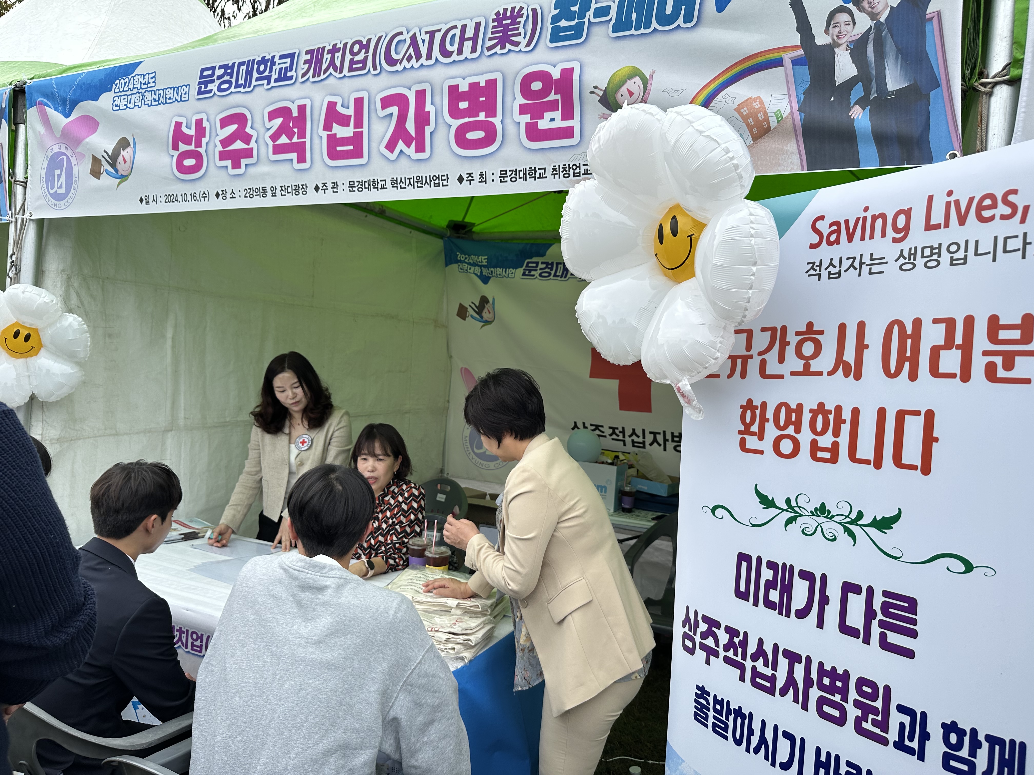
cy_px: 388
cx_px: 517
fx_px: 717
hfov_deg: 71.6
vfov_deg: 56.8
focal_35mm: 24
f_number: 1.78
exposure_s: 1/1541
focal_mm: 6.86
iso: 80
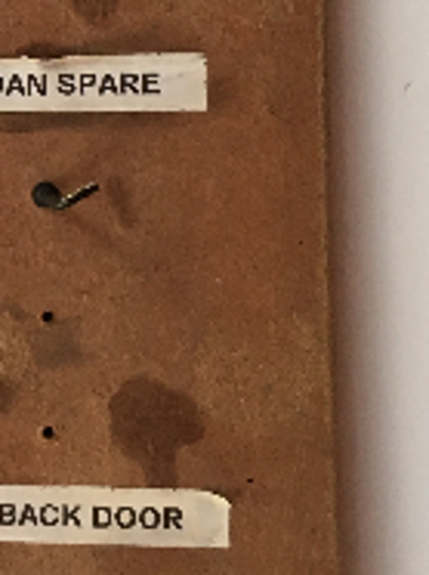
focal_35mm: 100
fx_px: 1656
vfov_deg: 19.1
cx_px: -241
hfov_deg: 13.7
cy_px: -9
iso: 40
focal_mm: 4.15
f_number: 2.2
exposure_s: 1/33
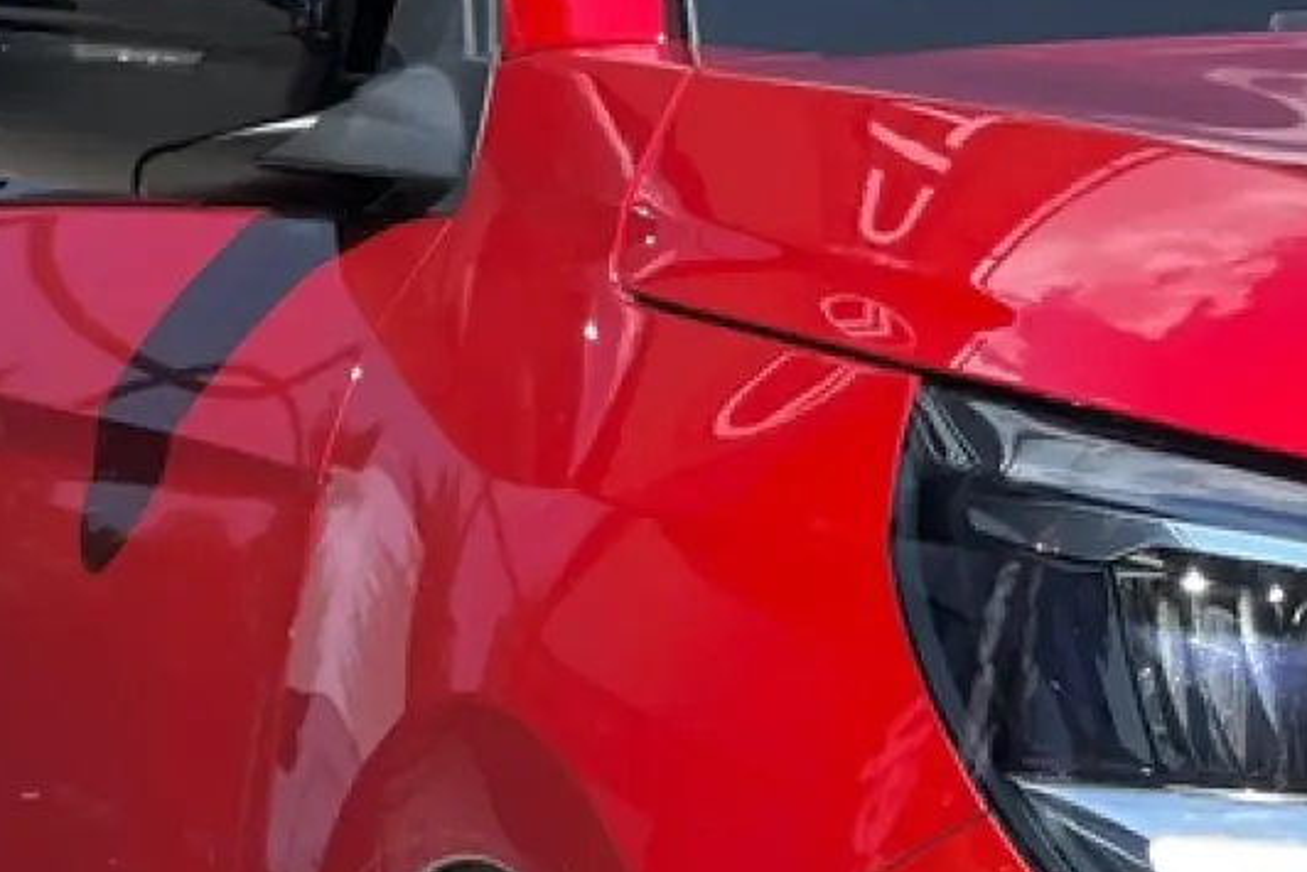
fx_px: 9332
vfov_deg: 5.3
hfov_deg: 8.0
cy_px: 851
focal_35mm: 257
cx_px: 934
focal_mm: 9
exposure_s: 1/289
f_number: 2.8
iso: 25
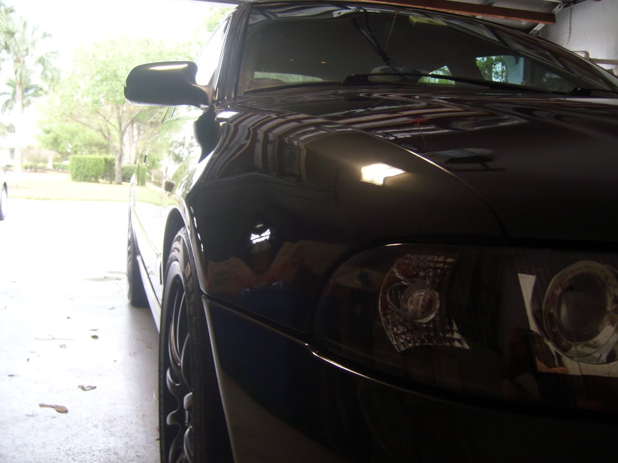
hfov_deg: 51.4
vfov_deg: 39.7
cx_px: 308
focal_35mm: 36
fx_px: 643
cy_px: 230
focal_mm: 5.8
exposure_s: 1/15
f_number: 2.8
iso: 50
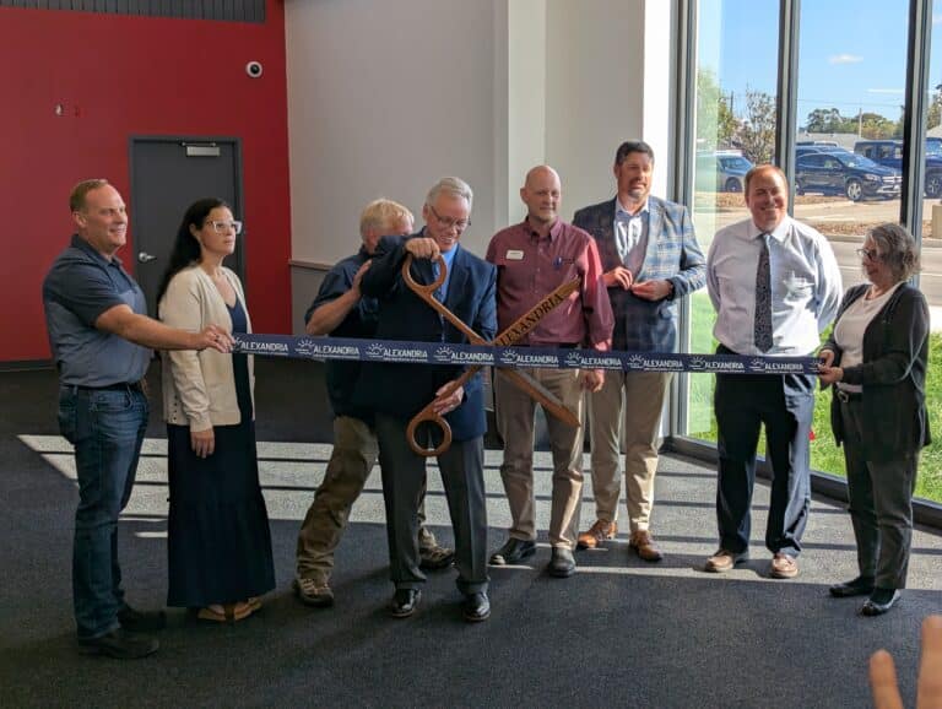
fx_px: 1308
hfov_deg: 39.6
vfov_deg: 30.3
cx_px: 471
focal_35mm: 48
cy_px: 354
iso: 38
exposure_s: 1/434
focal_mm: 6.81
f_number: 1.85
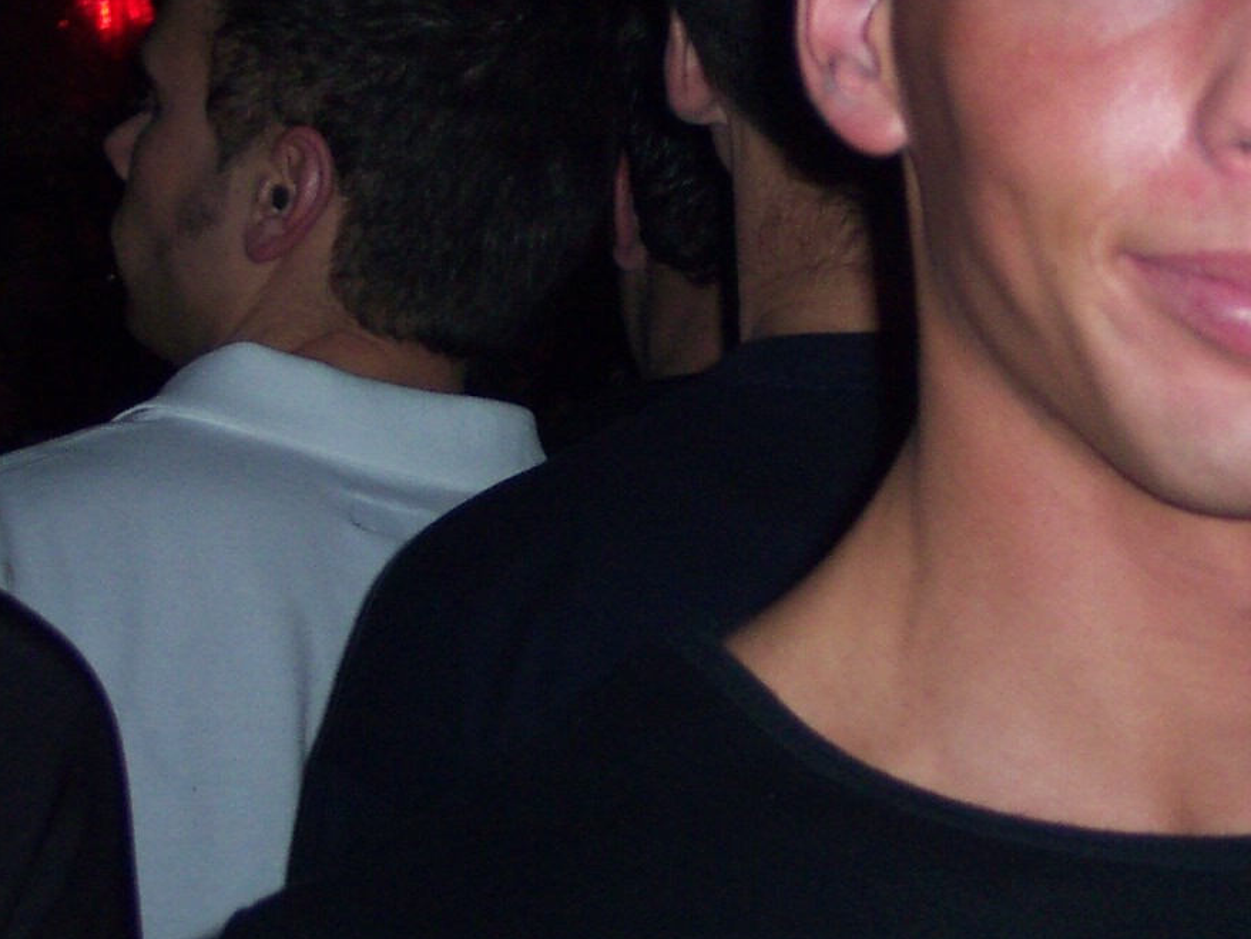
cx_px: 1171
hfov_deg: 16.4
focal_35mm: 118
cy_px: 353
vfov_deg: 12.6
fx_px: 4266
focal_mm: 10.7
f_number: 3.4
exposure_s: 1/30
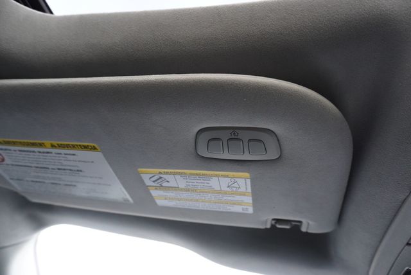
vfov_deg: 53.2
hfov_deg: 73.7
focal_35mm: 24
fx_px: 274
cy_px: 138
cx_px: 206
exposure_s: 1/60
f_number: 4
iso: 1000
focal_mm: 16
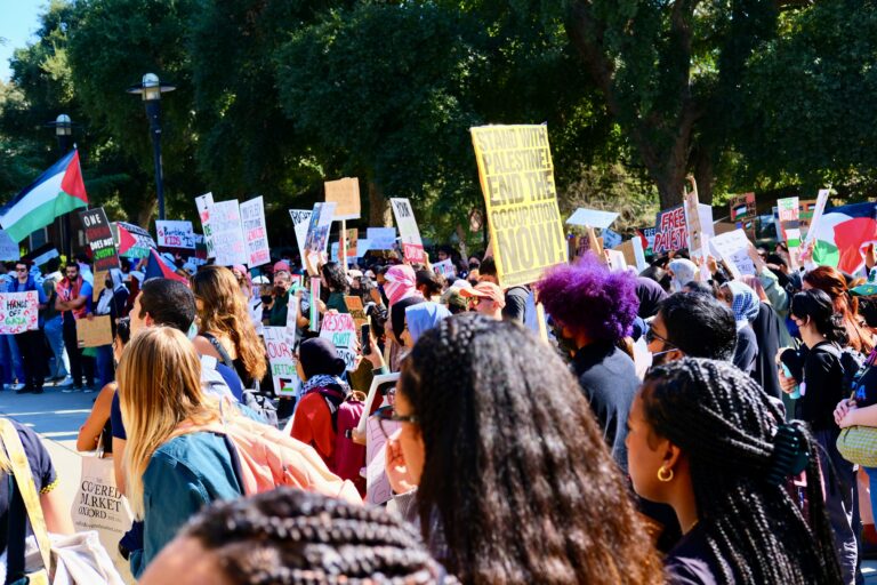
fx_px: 1291
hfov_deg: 37.5
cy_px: 292
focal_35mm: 53
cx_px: 438
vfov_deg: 25.5
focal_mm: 35
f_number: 5
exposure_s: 1/420
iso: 320
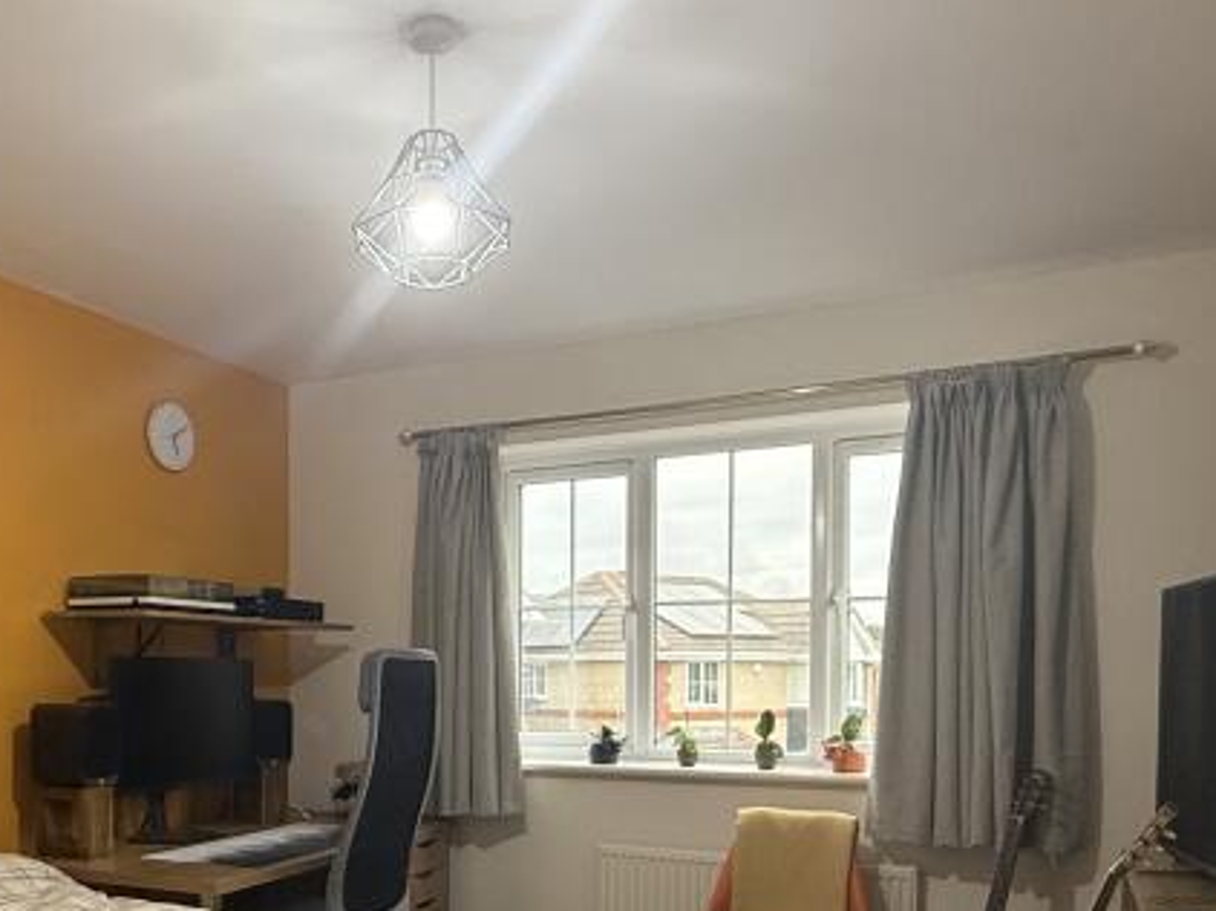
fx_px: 1194
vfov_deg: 40.3
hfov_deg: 52.6
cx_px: 372
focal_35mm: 34
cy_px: 709
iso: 250
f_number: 2.2
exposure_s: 1/100
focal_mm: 2.22
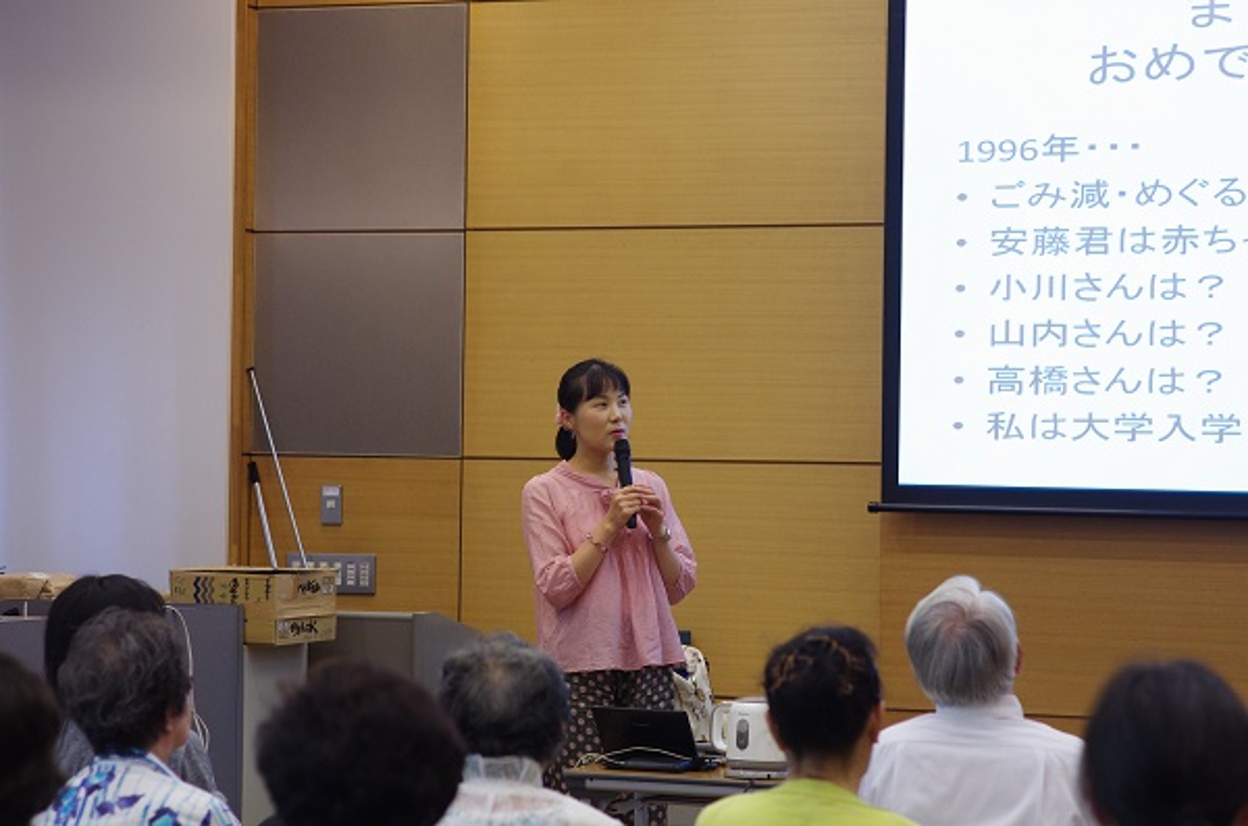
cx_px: 624
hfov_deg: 19.5
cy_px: 413
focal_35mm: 105
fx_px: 3631
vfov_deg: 13.0
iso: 800
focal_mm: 70
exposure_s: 1/100
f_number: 4
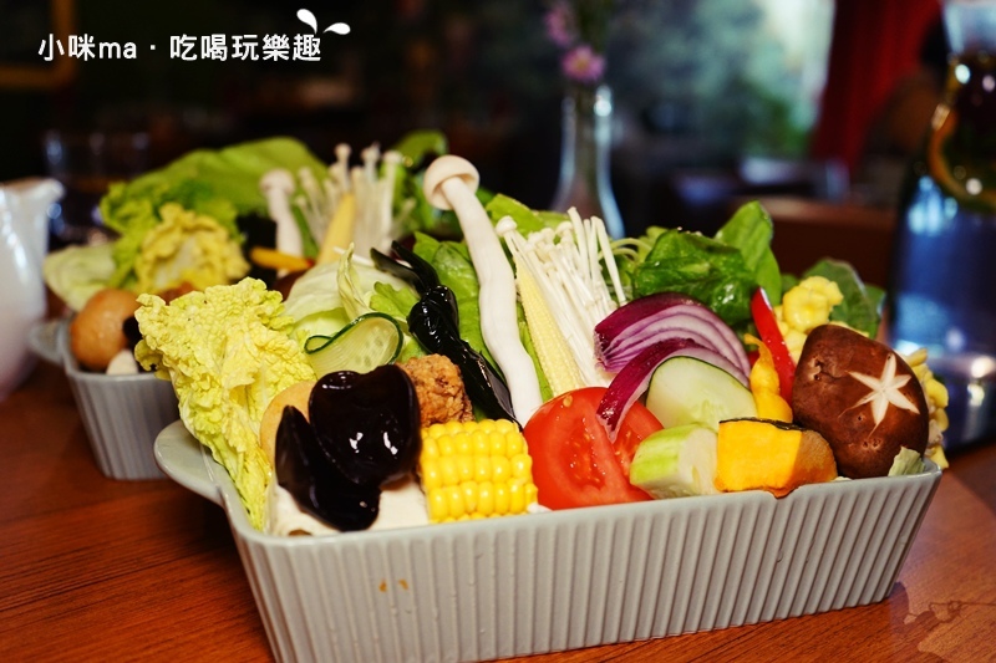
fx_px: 996
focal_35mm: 36
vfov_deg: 36.9
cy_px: 332
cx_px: 498
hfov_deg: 53.1
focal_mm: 36
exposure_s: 1/60
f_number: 4
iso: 1000
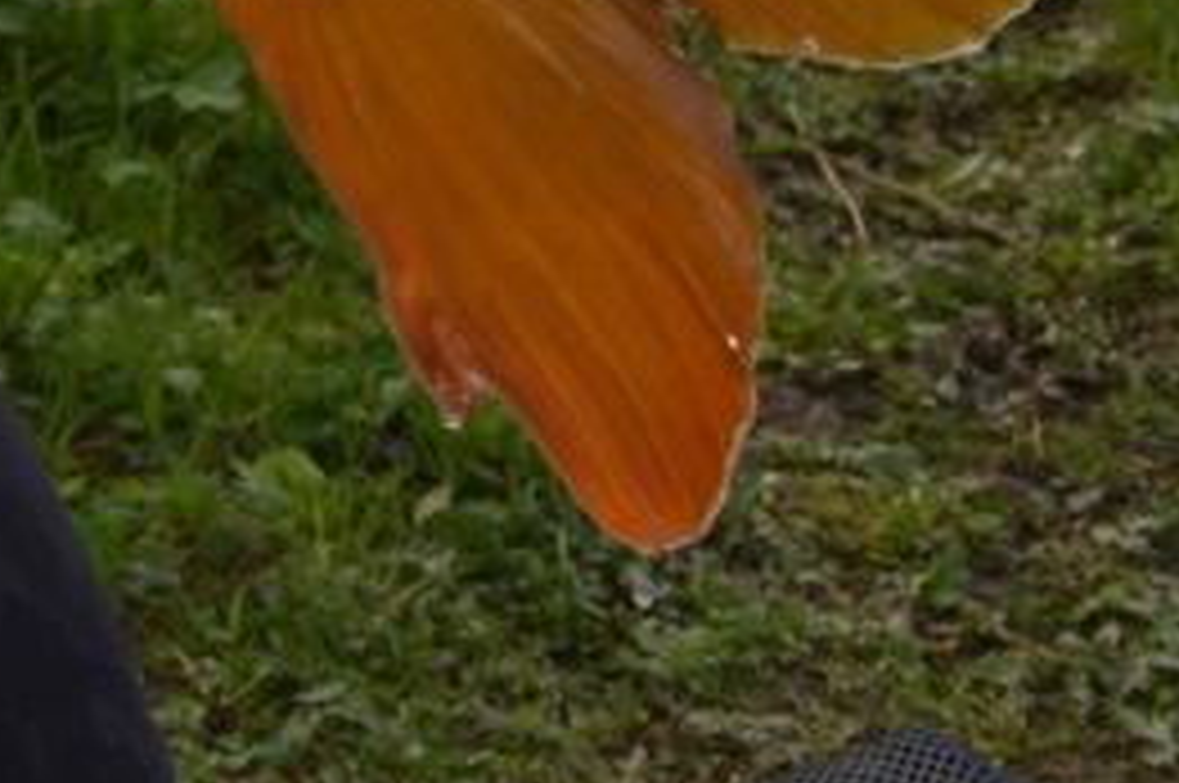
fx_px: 4022
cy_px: -691
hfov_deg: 14.8
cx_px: -864
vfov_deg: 10.4
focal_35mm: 123
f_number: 5.6
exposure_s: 1/200
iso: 100
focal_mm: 21
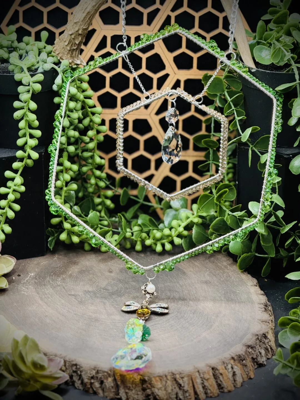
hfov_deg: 12.3
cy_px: 200
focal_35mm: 120
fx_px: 1387
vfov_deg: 16.4
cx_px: 150
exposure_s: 1/60
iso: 320
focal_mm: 15.66
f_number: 2.8
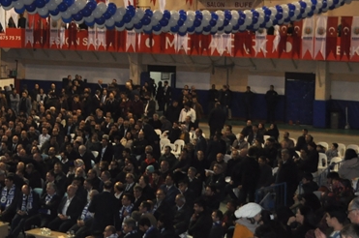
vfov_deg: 14.0
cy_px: 60
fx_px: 966
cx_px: 8
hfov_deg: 20.4
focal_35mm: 97
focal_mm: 24
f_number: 4
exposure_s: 1/60
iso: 800
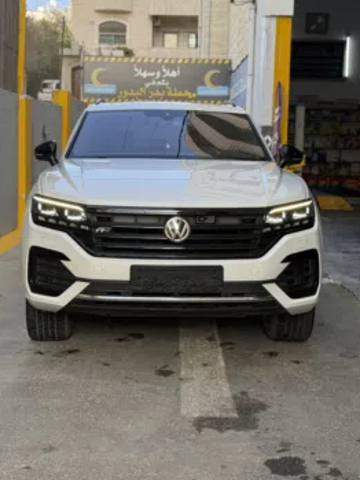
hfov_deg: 26.6
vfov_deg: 34.9
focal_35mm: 55
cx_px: 169
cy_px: 210
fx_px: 762
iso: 64
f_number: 1.78
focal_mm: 6.76
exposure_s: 1/706
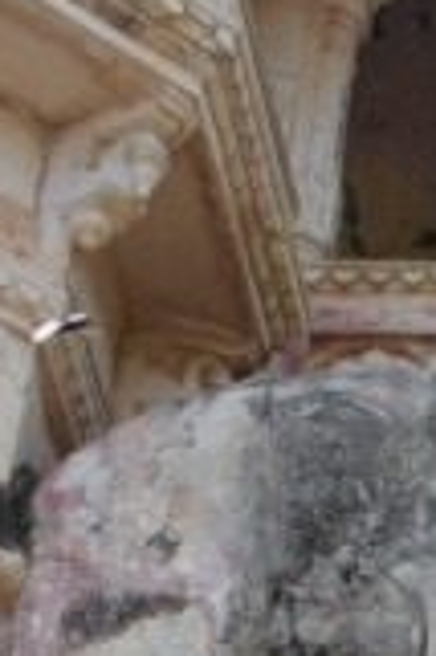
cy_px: 1328
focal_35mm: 172
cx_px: 1021
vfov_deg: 10.9
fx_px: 3131
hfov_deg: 7.5
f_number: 9
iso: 200
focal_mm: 18
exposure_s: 1/320
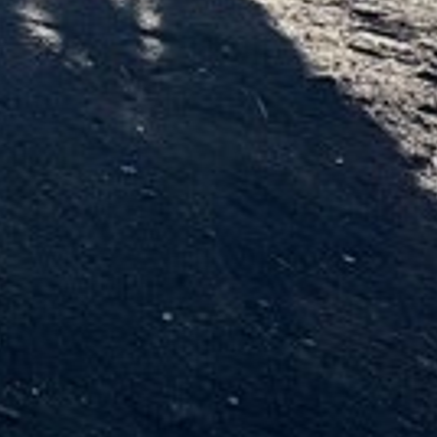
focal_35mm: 59
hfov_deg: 18.1
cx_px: -463
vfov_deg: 21.6
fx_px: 843
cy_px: -300
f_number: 2.2
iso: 50
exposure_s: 1/1160
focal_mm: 2.22
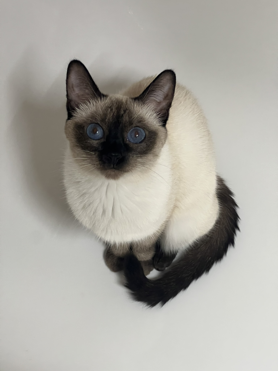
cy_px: 186
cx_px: 139
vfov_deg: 25.3
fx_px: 825
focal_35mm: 77
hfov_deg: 19.1
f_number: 2.8
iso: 320
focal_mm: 9
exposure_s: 1/50
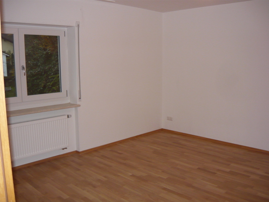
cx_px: 134
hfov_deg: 55.4
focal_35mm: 33
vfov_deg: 42.9
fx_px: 256
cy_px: 101
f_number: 2.8
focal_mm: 5.5
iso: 200
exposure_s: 1/30
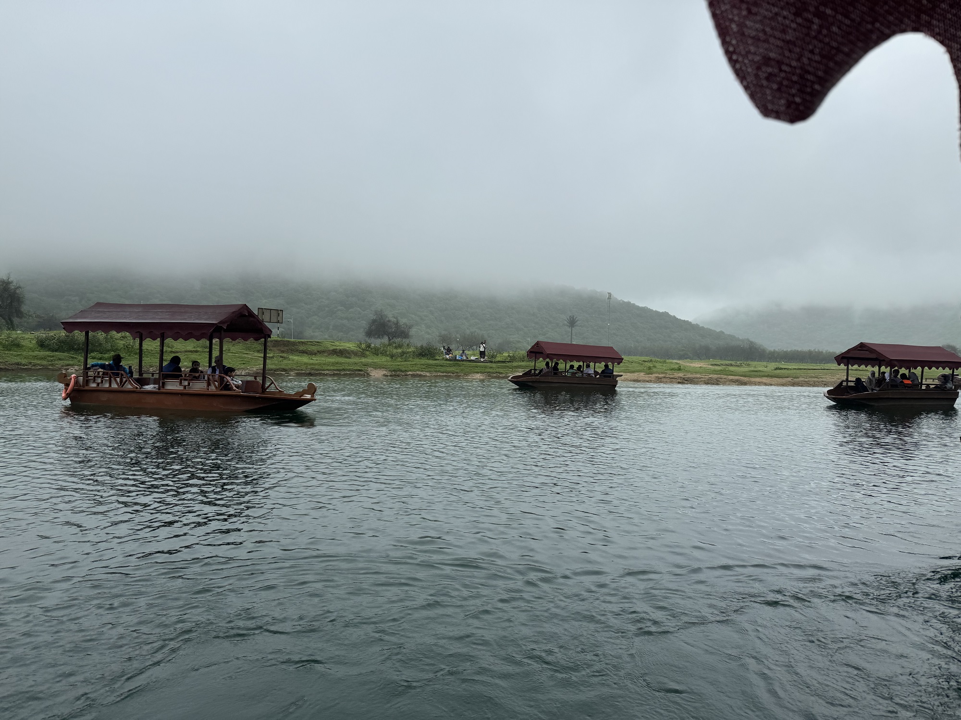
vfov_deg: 56.8
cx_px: 480
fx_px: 666
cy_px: 360
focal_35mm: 24
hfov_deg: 71.6
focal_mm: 6.76
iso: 80
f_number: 1.78
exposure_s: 1/3096
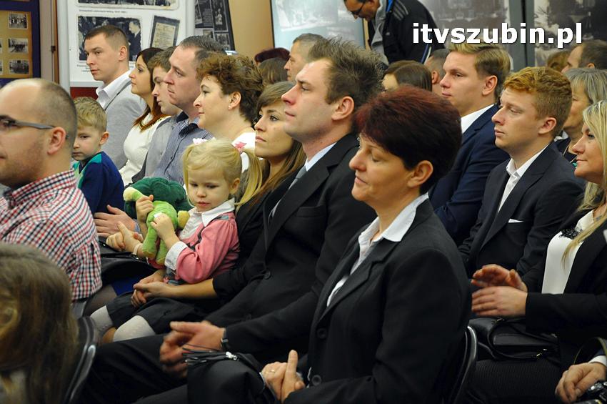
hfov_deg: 26.0
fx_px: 1314
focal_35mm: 78
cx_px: 304
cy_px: 202
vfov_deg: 17.5
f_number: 5.6
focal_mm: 52
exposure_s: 1/80
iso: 2500
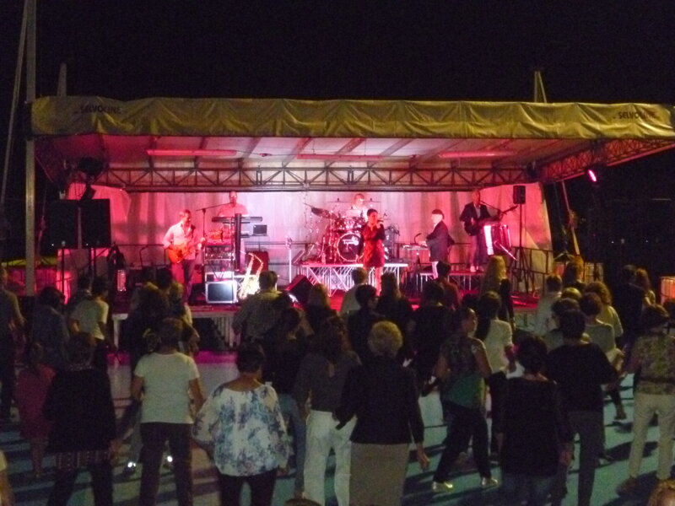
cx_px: 338
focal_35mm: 67
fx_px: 1306
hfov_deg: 29.0
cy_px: 253
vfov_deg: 21.9
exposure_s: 1/40
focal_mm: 12
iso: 1600
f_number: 4.3
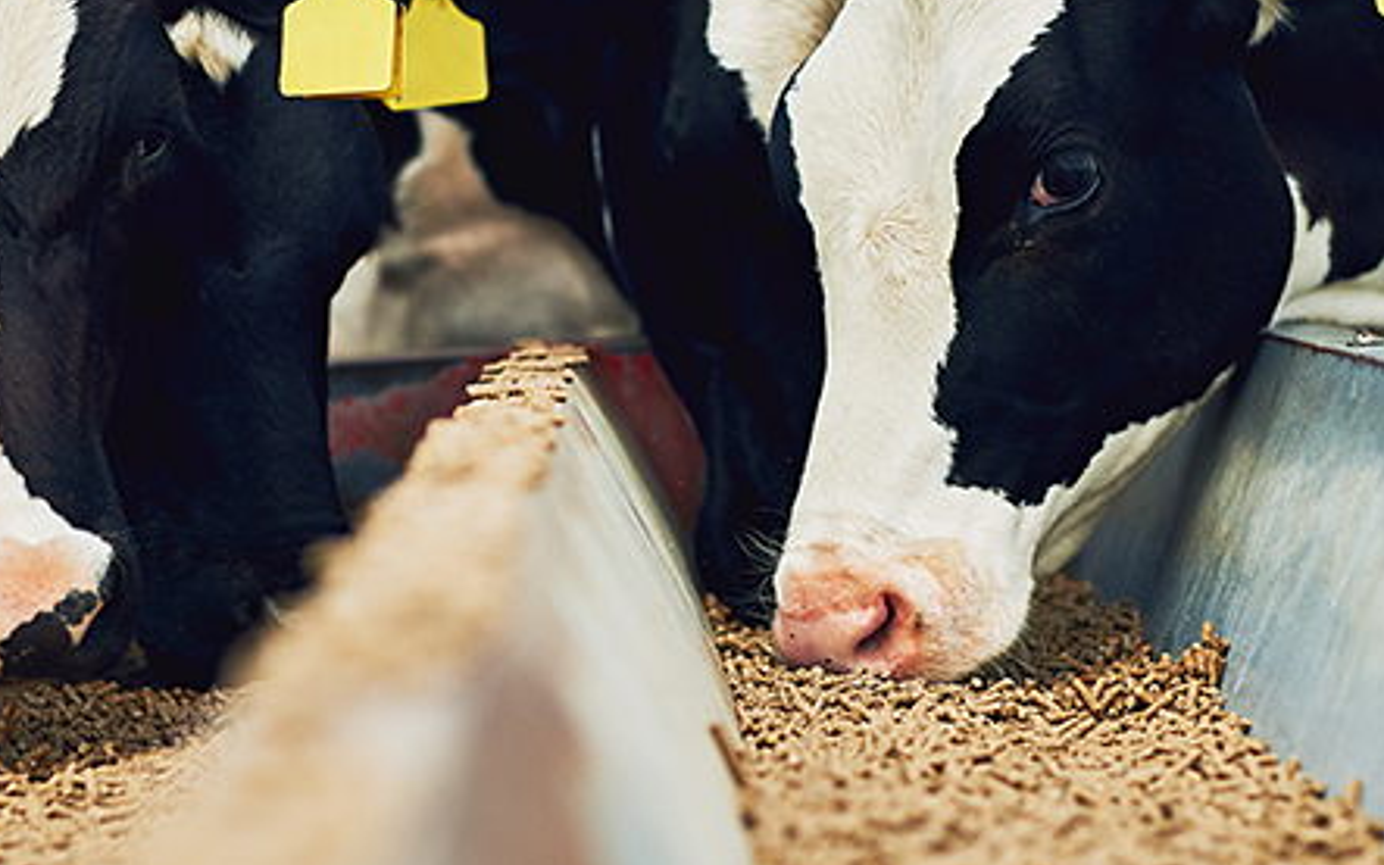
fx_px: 4338
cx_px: 615
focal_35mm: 115
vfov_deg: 11.4
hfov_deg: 18.1
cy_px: 348
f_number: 2.2
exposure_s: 1/5000
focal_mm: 50
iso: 200
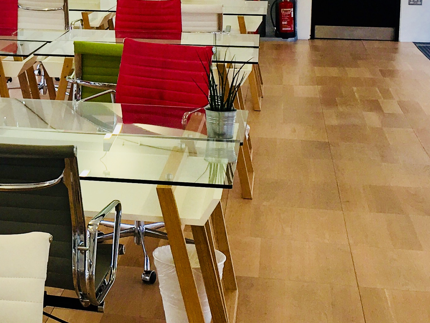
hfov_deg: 21.8
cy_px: 34
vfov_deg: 16.9
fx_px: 1068
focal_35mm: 86
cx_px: -11
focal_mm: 4.15
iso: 25
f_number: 2.2
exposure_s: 1/163
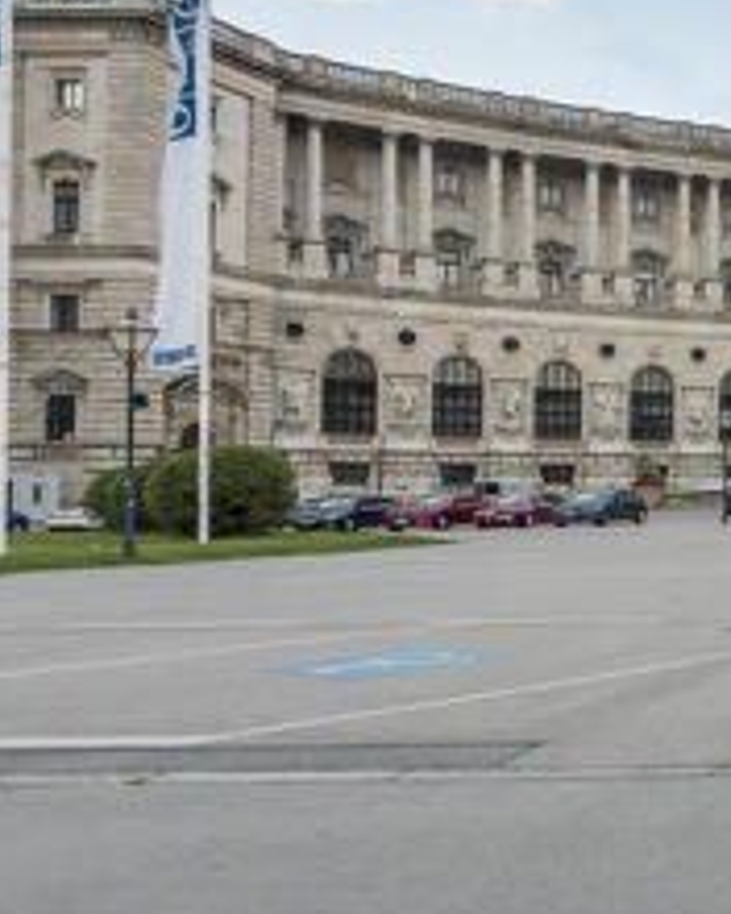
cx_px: 1227
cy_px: 245
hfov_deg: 22.9
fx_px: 1244
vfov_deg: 39.4
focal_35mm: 46
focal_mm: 18
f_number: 11
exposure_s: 1/13
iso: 100
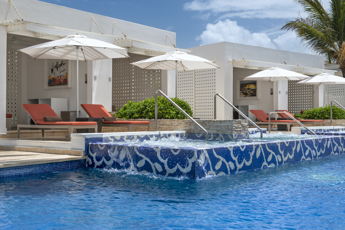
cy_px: 115
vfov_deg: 29.9
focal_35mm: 45
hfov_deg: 43.6
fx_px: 431
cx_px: 172
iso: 320
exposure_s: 1/250
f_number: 10
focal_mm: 45
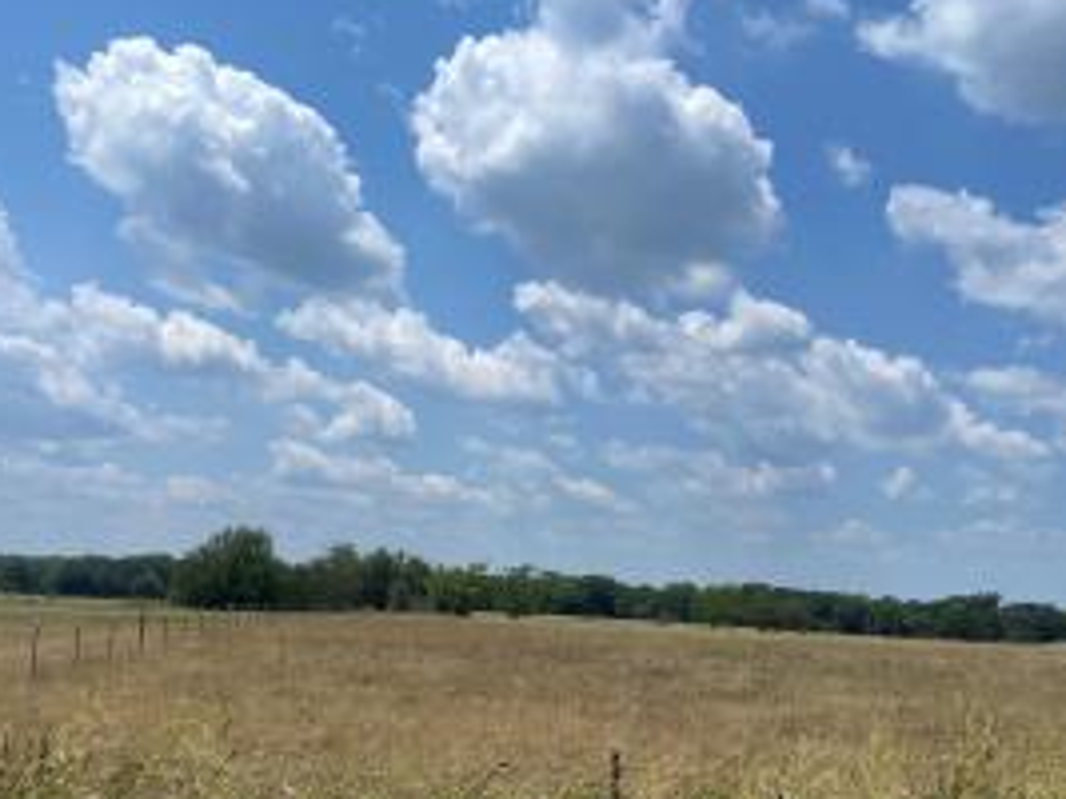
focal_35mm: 39
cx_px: 519
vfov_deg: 36.8
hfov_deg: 47.9
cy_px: 427
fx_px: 1200
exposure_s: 1/8403
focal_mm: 4.2
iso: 32
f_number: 1.6
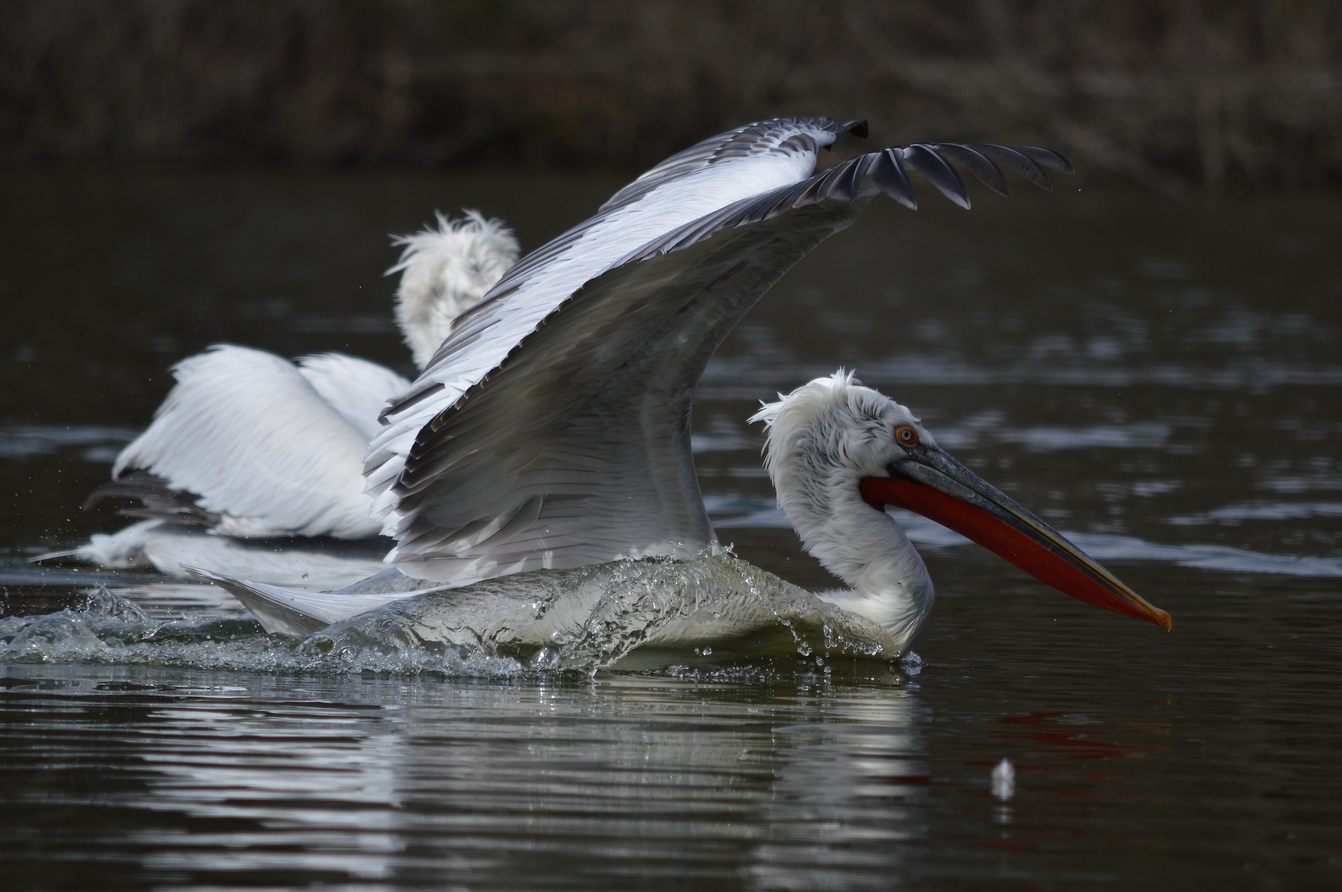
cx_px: 680
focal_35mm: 518
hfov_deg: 4.0
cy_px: 477
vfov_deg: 2.6
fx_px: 19291
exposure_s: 1/800
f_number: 5.6
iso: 100
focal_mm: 300
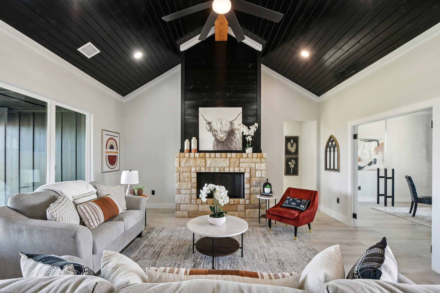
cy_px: 146
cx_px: 220
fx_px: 183
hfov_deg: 100.4
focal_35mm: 15
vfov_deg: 77.3
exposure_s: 1/13
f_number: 8
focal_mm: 10
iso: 400
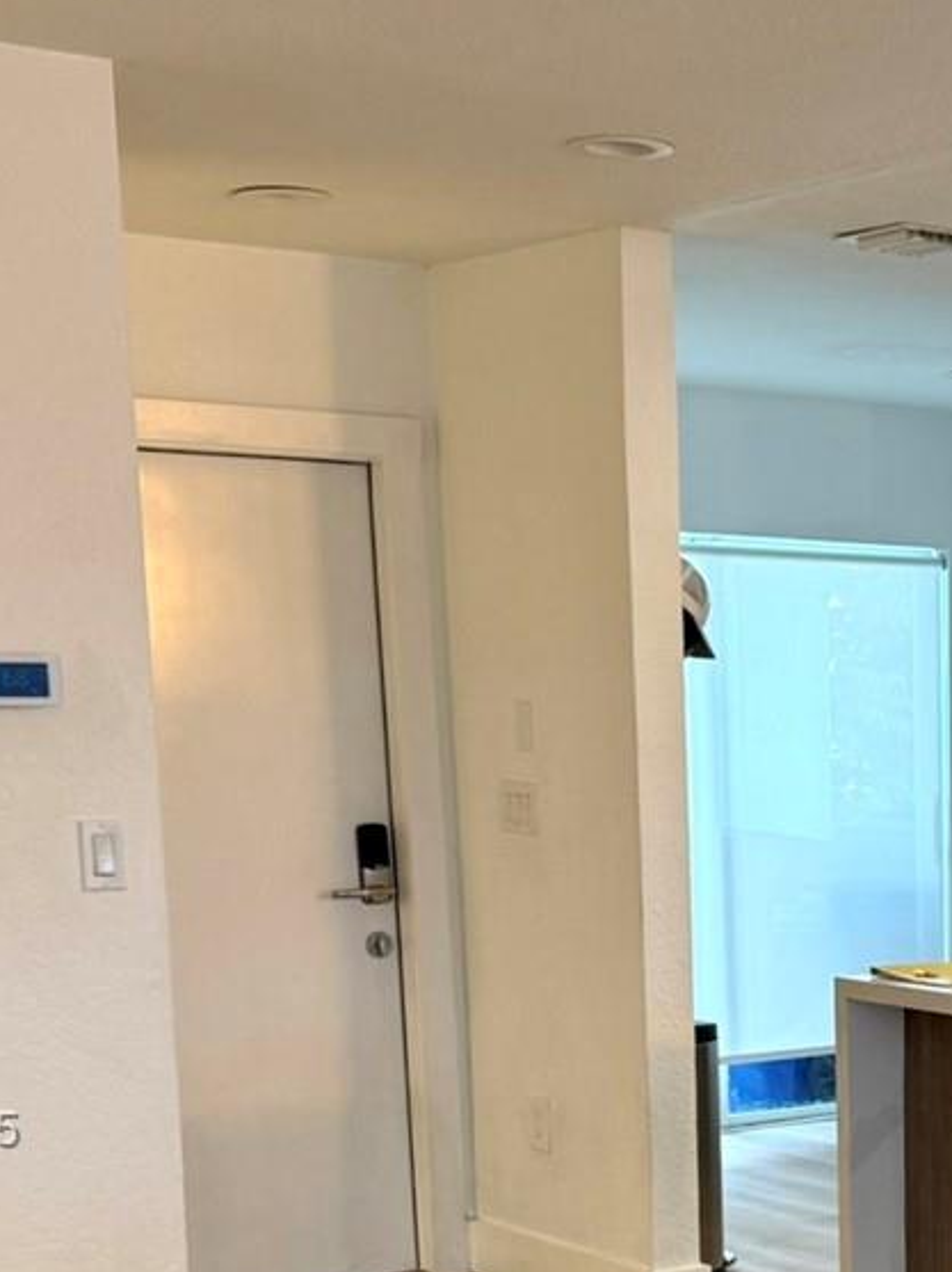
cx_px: 1114
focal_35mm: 69
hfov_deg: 20.1
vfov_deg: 27.2
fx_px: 2533
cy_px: 1133
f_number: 1.78
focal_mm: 6.76
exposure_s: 1/60
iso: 125
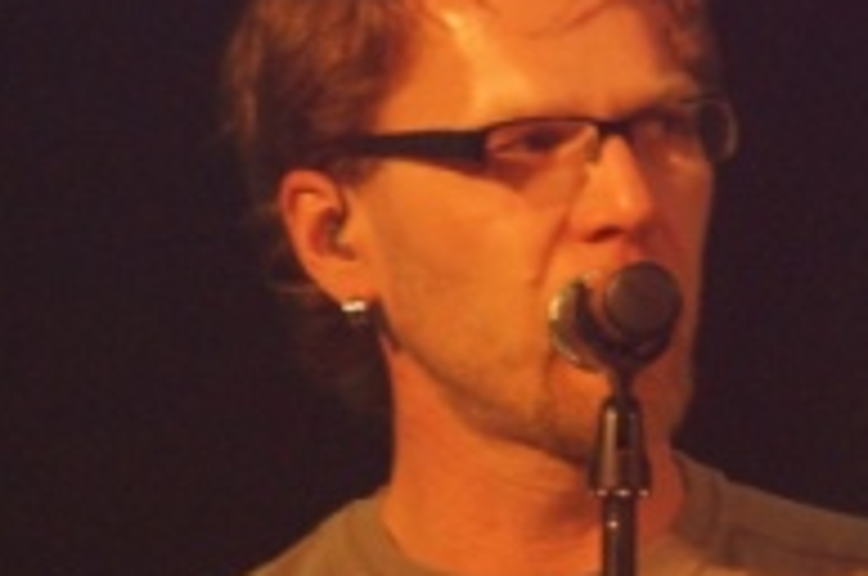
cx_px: 549
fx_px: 25154
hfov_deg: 2.0
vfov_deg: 1.3
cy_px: 328
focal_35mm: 1045
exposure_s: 1/30
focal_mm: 300
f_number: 6.3
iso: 3200
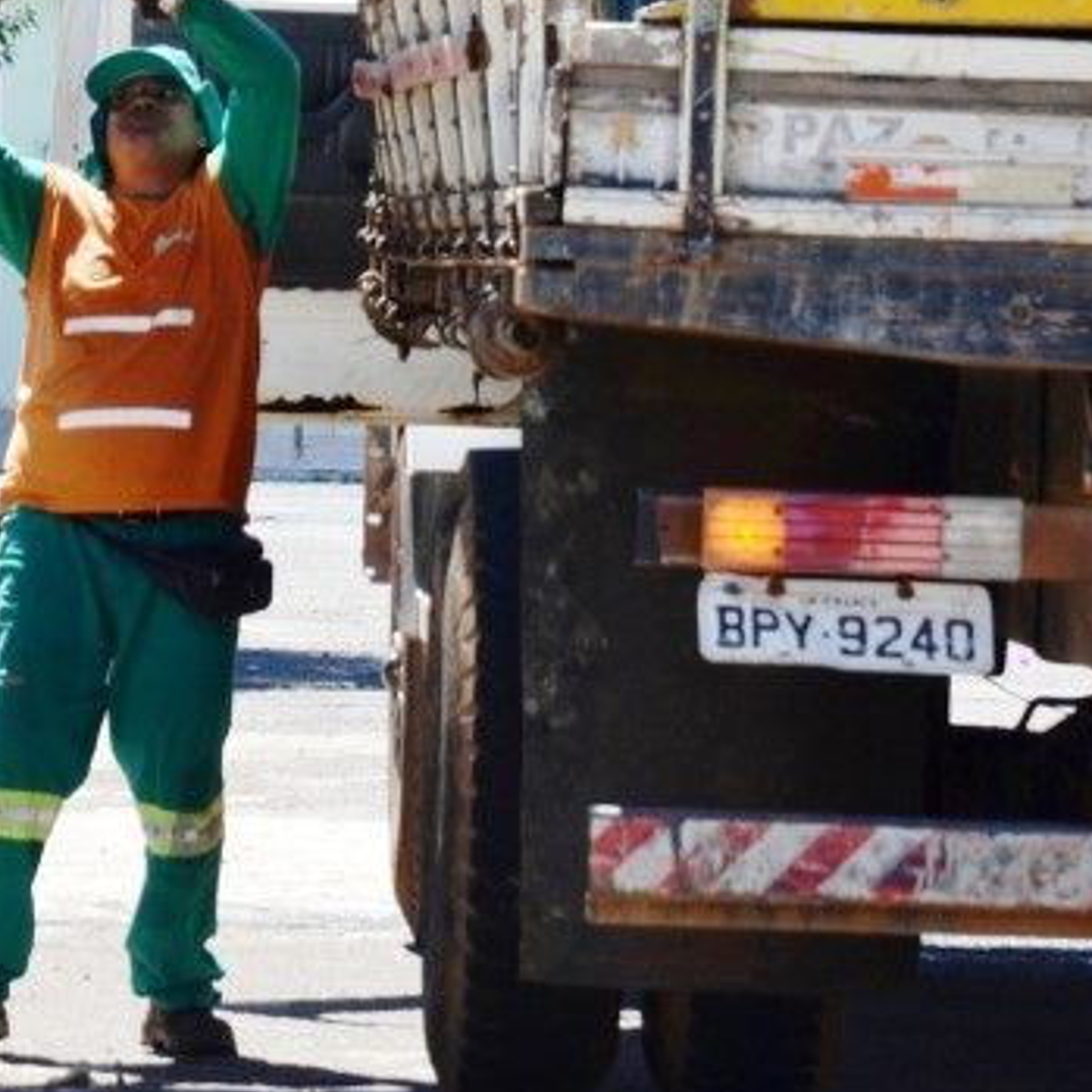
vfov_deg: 3.9
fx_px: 15825
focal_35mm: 443
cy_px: 63
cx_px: 131
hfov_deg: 3.9
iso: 180
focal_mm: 105
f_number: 8
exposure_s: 1/250
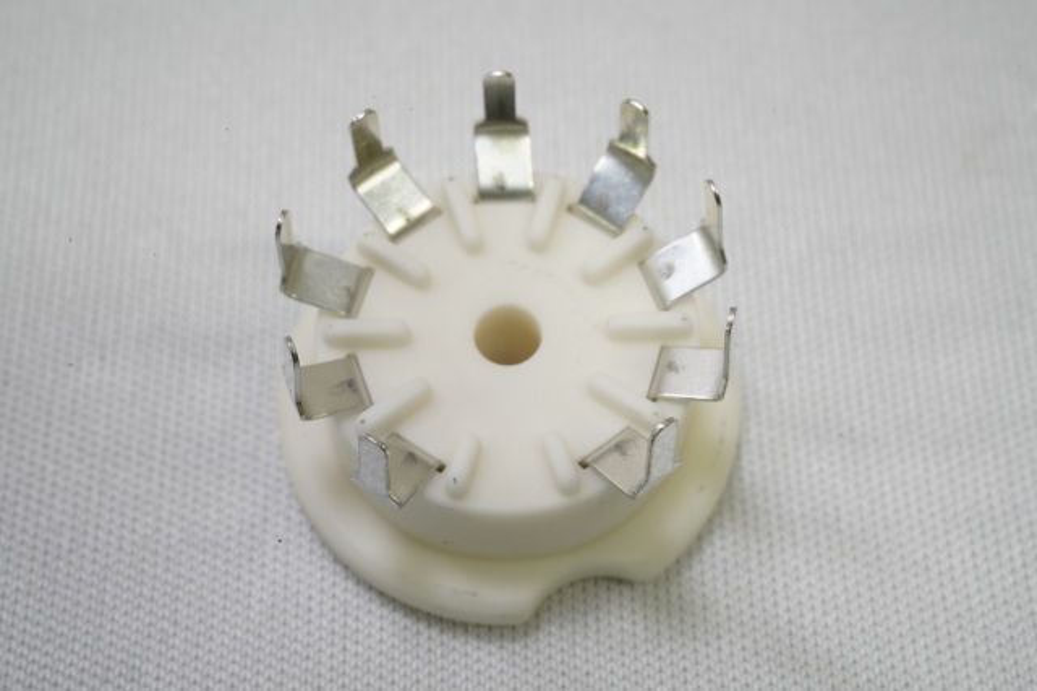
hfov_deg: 39.6
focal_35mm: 50
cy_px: 346
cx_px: 518
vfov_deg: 27.0
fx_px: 1439
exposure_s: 1/1.6
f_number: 16
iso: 800
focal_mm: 50
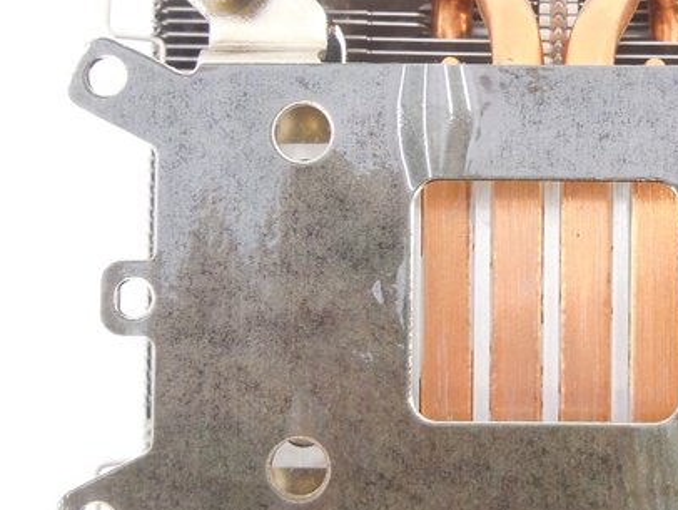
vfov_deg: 23.3
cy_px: 281
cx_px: 591
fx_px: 1235
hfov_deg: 29.6
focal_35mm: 63
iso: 180
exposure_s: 1/30
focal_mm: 4.5
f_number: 3.1
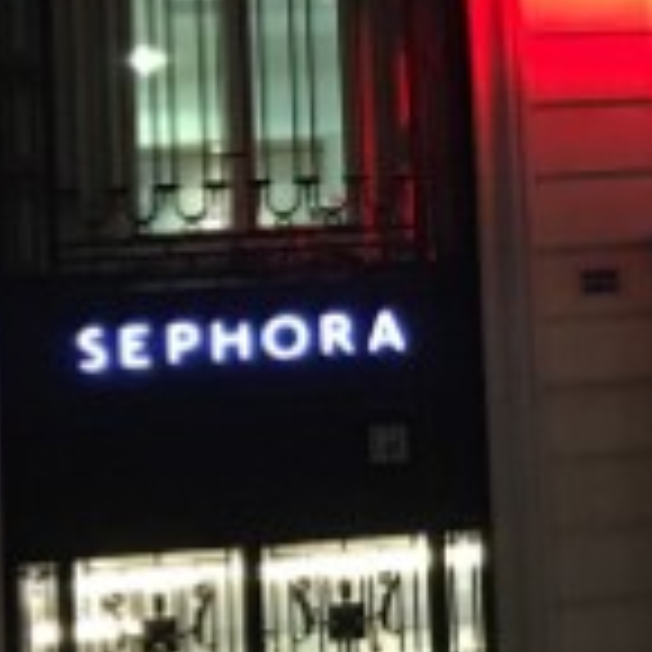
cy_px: 184
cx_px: 1533
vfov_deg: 9.9
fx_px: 3772
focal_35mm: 177
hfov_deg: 9.0
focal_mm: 4.2
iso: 200
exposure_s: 1/33
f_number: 2.2
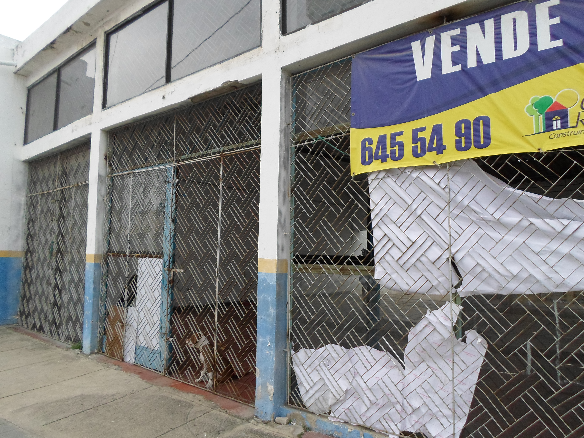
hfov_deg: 69.4
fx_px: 422
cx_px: 292
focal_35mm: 25
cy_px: 219
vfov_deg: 54.9
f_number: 2.5
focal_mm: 4.5
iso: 80
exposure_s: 1/350
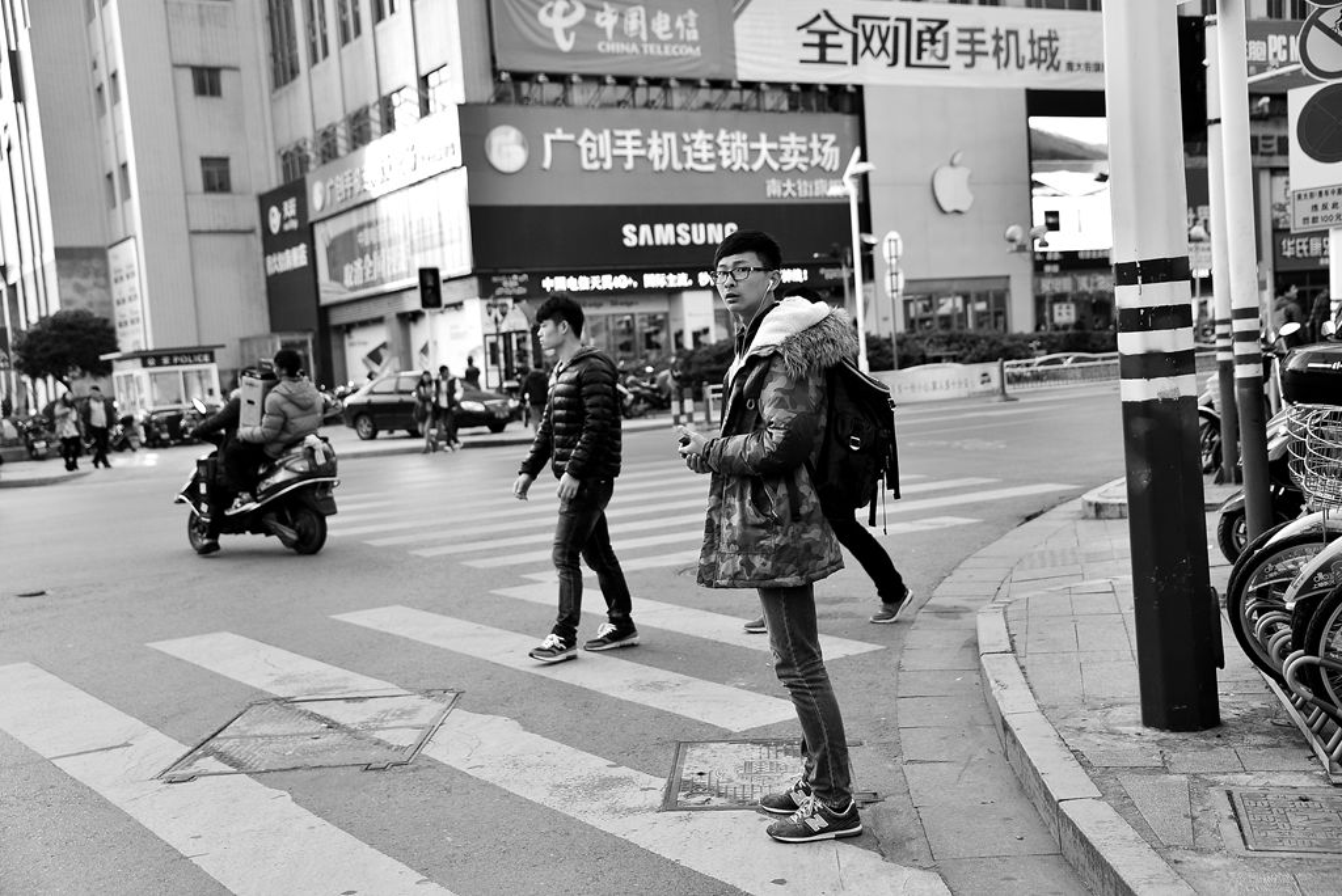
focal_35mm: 42
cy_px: 448
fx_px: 1566
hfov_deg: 46.4
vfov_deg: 31.9
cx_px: 671
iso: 640
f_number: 4
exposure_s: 1/800
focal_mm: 42
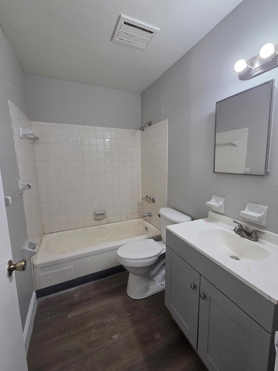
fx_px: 150
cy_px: 183
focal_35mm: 14
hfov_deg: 85.6
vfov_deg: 102.0
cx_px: 147
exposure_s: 1/120
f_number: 2.2
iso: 160
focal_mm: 2.2
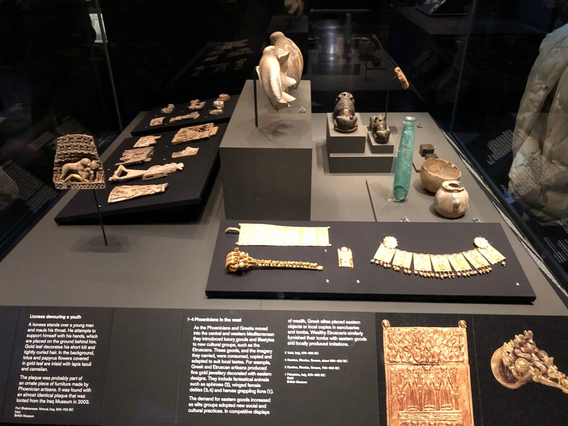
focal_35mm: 28
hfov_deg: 63.4
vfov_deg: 49.7
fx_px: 459
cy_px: 213
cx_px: 284
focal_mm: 3.99
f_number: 1.8
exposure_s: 1/4
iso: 100
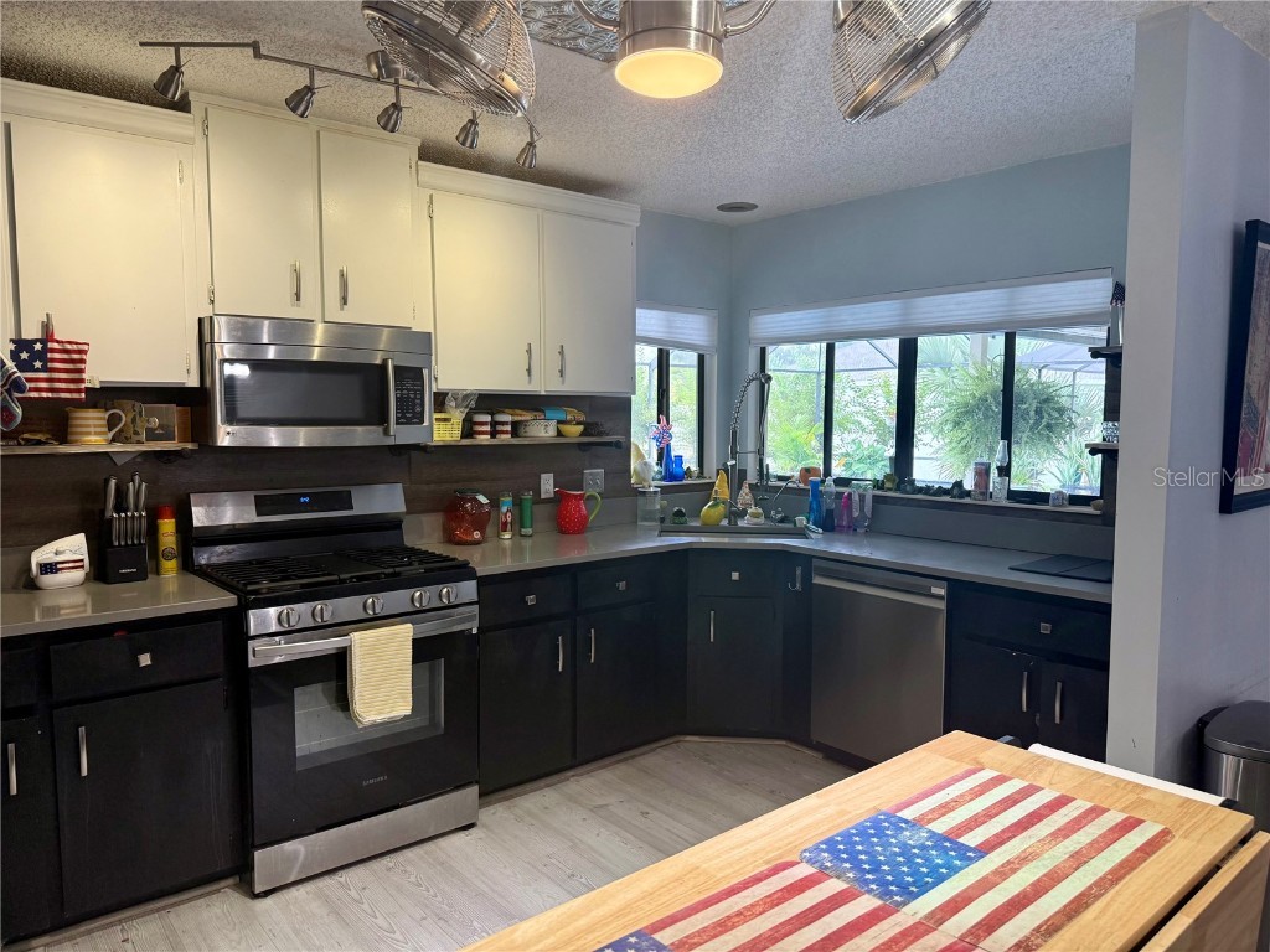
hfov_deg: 71.6
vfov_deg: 56.8
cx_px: 635
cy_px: 476
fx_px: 881
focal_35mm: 24
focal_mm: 6.76
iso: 200
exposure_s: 1/120
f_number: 1.78
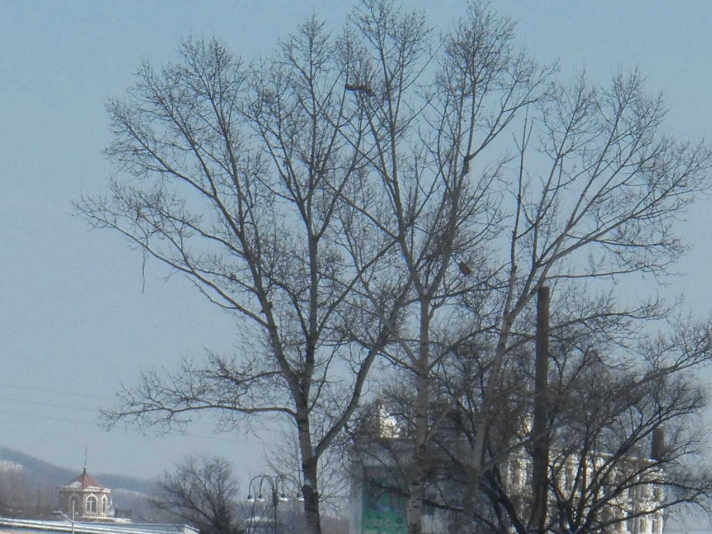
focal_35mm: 355
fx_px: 7303
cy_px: 480
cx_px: -5
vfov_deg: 4.2
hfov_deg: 5.6
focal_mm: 20.2
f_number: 5.6
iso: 125
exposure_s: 1/1250
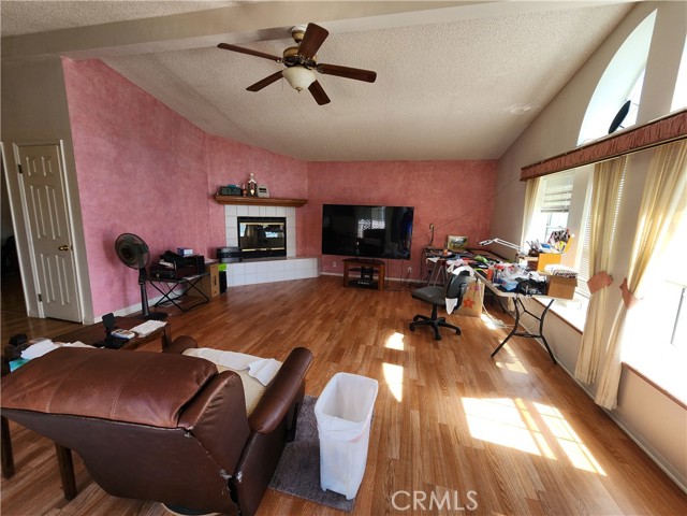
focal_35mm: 13
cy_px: 258
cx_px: 344
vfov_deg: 89.9
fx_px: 258
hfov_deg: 106.2
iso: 64
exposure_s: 1/60
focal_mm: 2.2
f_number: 2.2
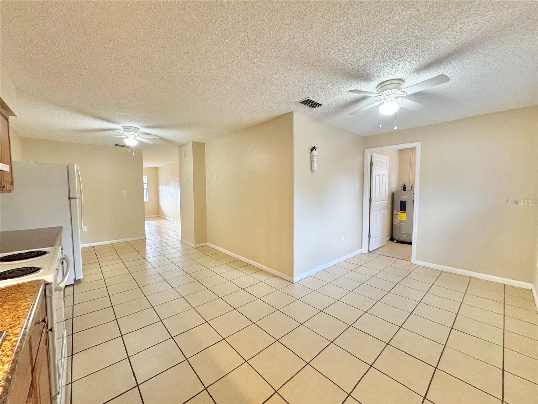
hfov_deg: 102.1
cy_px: 202
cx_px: 269
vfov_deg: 85.7
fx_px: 218
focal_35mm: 14
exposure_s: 1/60
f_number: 2.2
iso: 250
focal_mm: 2.22
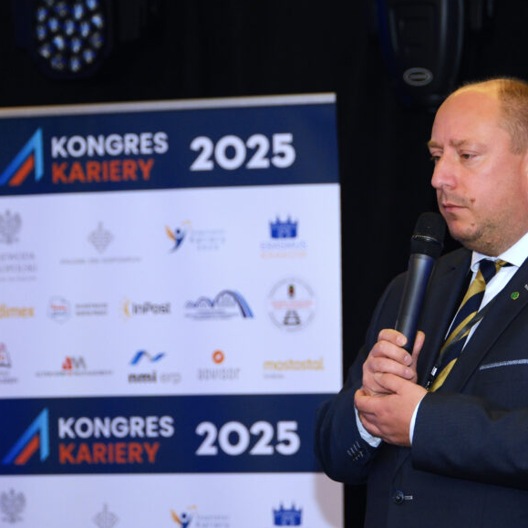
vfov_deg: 8.7
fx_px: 3451
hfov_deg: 8.7
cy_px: 273
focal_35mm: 200
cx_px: 304
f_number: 4
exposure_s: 1/125
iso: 800
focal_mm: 94.1
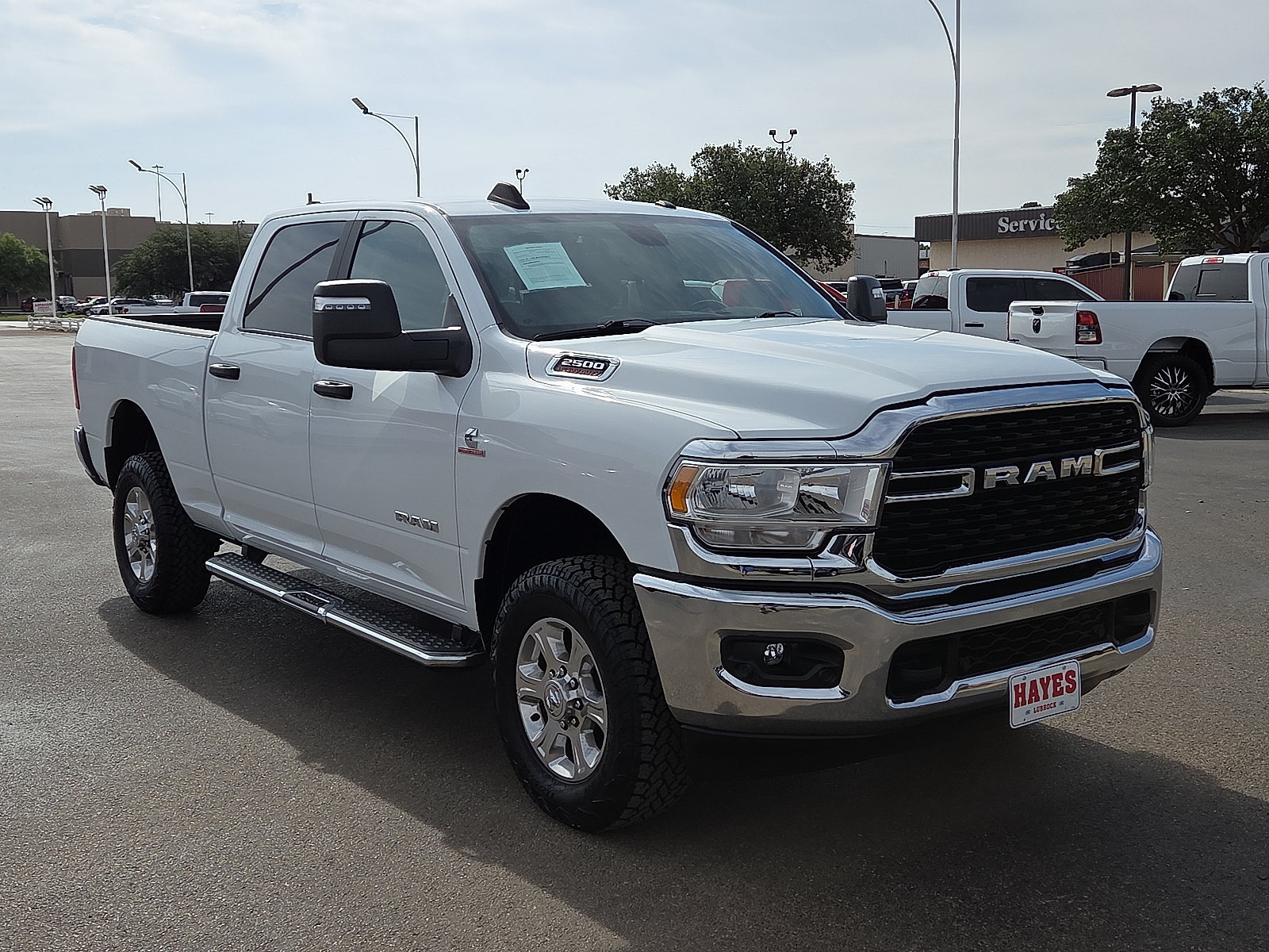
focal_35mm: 39
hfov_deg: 47.9
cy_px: 476
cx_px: 634
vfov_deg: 36.8
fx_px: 1430
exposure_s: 1/10000
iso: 76
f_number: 1.8
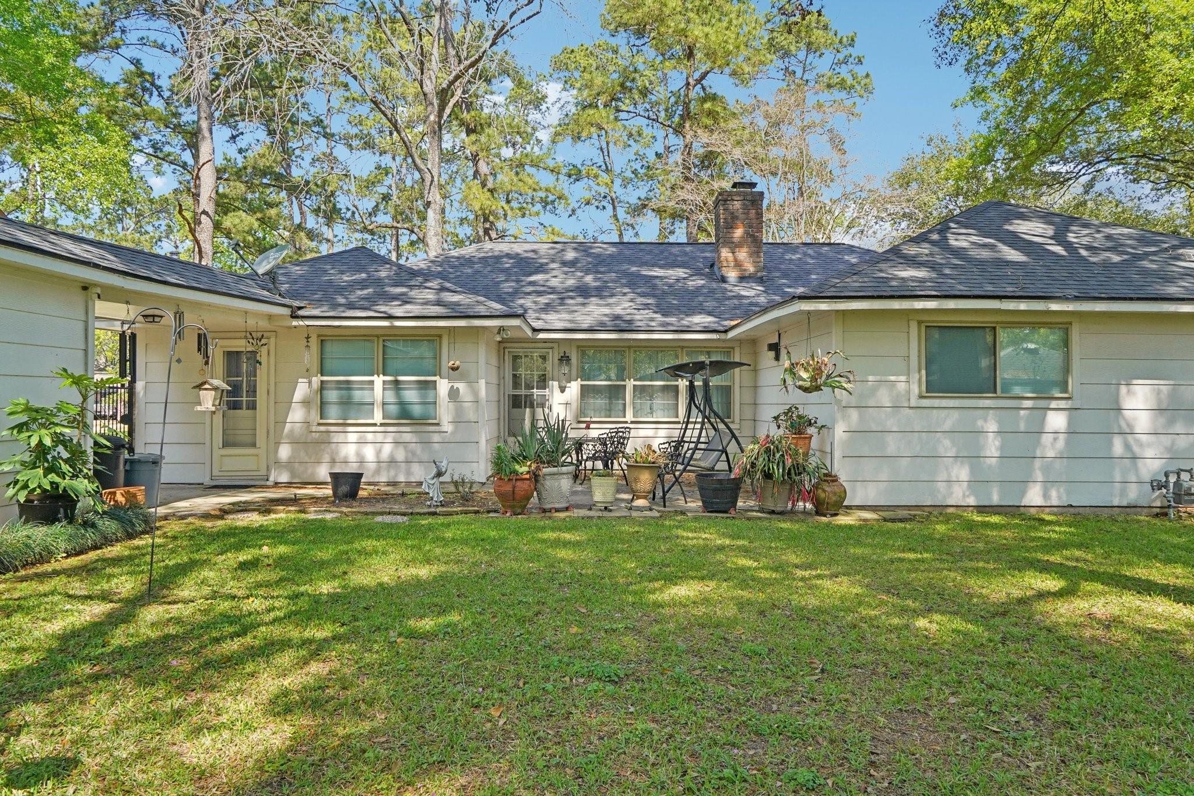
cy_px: 398
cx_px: 597
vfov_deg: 53.1
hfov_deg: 73.7
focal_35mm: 24
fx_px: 796
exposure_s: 1/320
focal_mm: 24
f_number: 8
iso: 500
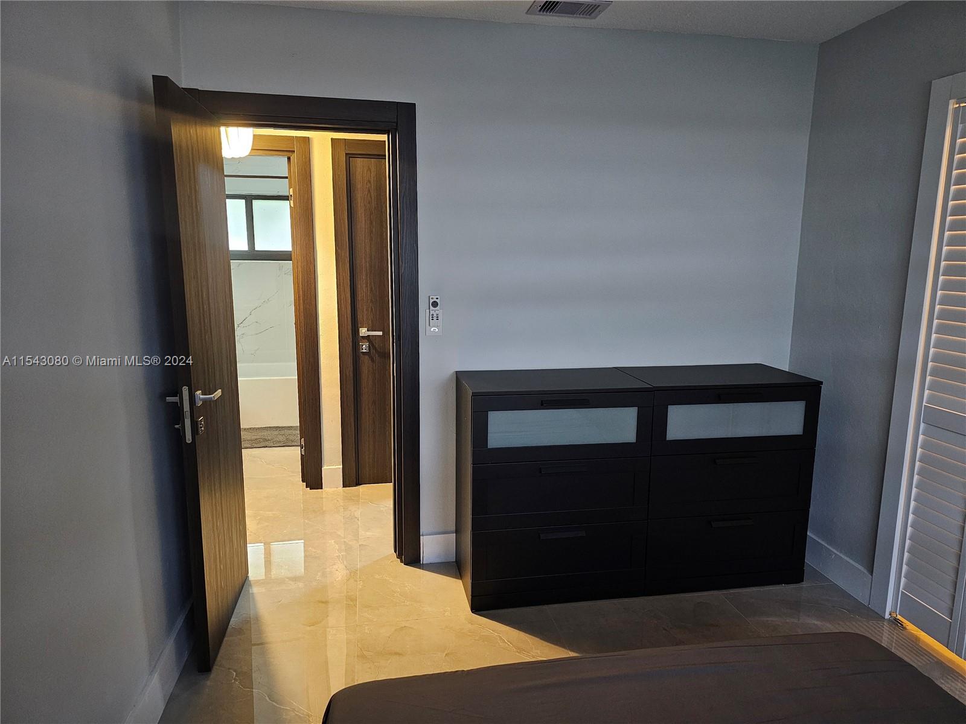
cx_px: 483
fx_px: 642
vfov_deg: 58.9
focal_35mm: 23
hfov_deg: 73.9
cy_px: 362
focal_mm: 6.3
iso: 640
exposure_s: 1/30
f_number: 1.7
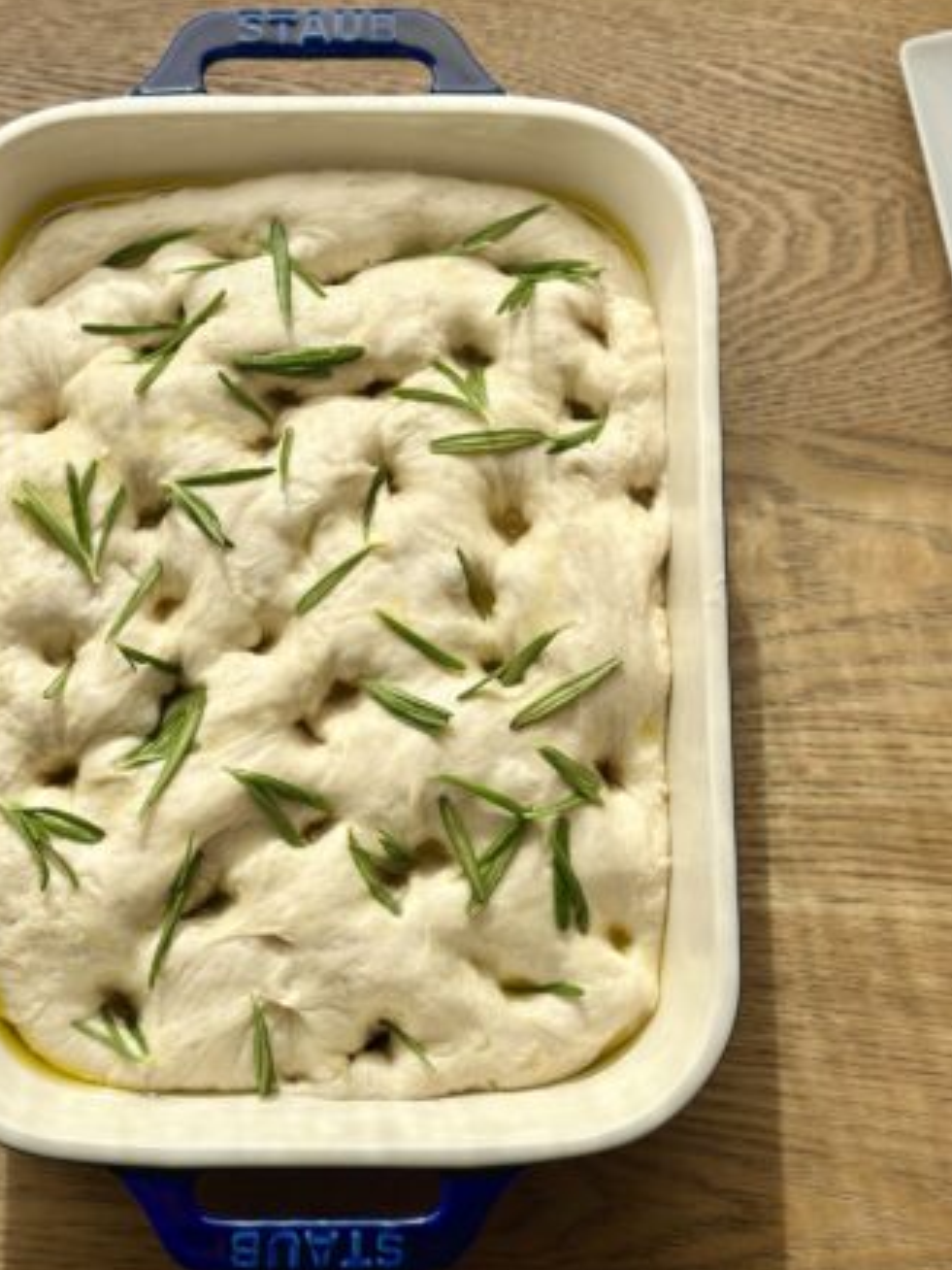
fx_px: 2017
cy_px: 626
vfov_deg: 34.9
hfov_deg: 26.5
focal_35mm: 55
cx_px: 427
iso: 80
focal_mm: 6.86
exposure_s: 1/1721
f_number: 1.78
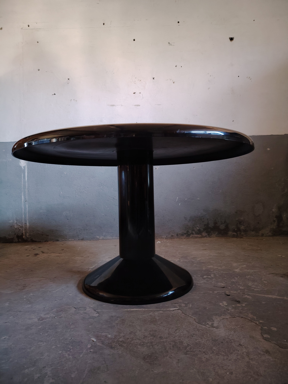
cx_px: 144
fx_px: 266
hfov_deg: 56.8
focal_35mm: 24
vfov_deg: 71.6
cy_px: 192
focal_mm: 5.25
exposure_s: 1/20
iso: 4769
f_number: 1.75
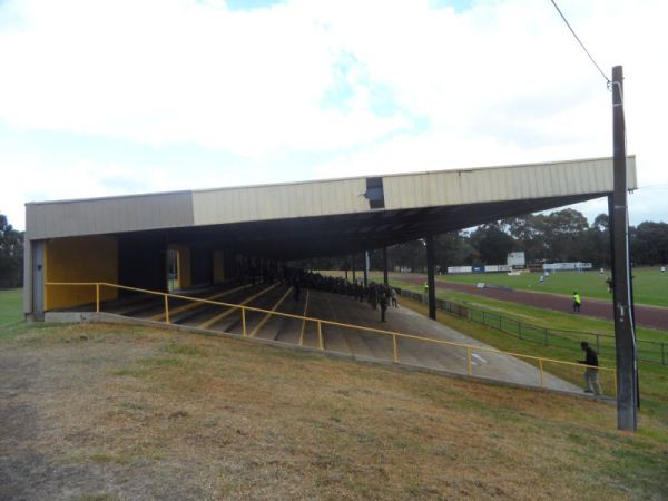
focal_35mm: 24
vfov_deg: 56.8
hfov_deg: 71.6
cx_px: 334
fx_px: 463
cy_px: 250
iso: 80
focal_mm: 4.1
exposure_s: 1/350
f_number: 2.9
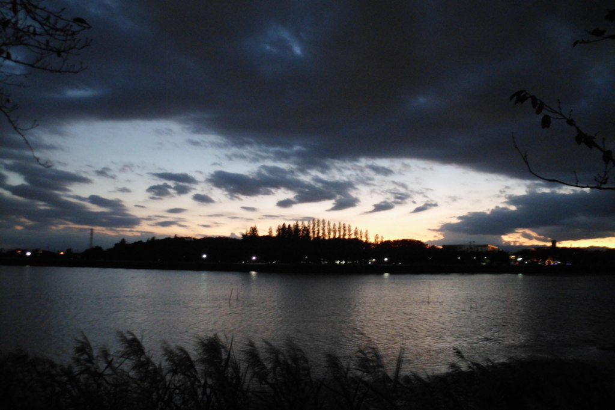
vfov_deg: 46.4
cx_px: 308
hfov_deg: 65.5
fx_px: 478
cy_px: 205
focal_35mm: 28
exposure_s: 1/4
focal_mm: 5
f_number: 3.3
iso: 400
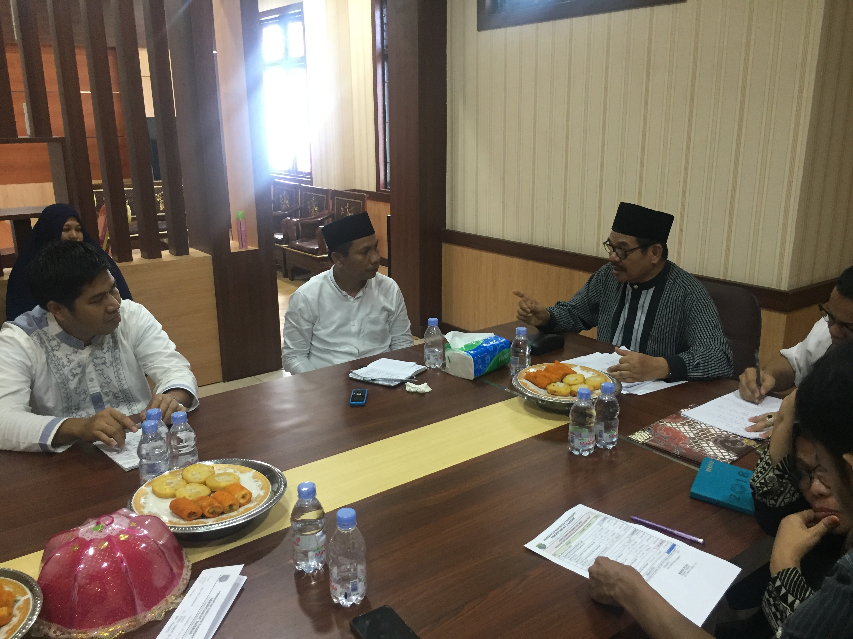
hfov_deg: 61.7
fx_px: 715
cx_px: 426
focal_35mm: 29
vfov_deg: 48.2
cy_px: 320
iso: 250
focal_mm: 4.15
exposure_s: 1/33
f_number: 2.2
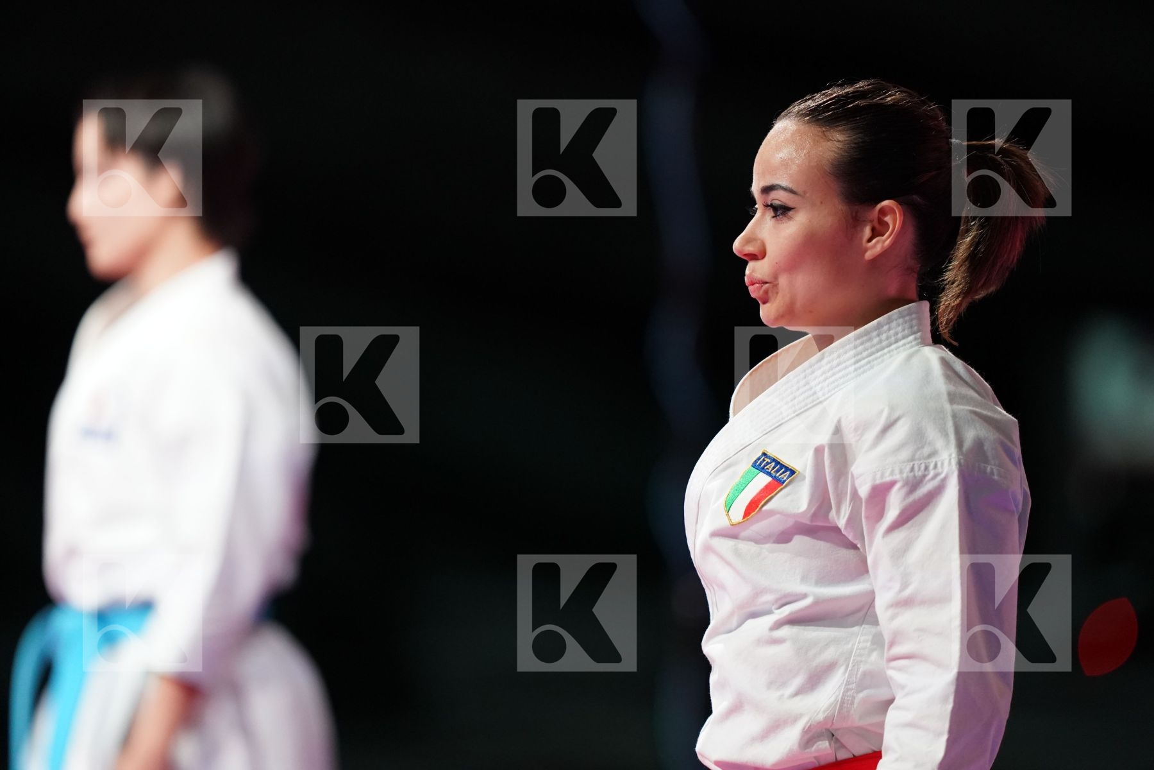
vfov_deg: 3.4
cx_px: 577
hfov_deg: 5.2
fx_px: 12821
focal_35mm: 400
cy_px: 385
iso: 4000
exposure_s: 1/500
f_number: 2.8
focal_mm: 400
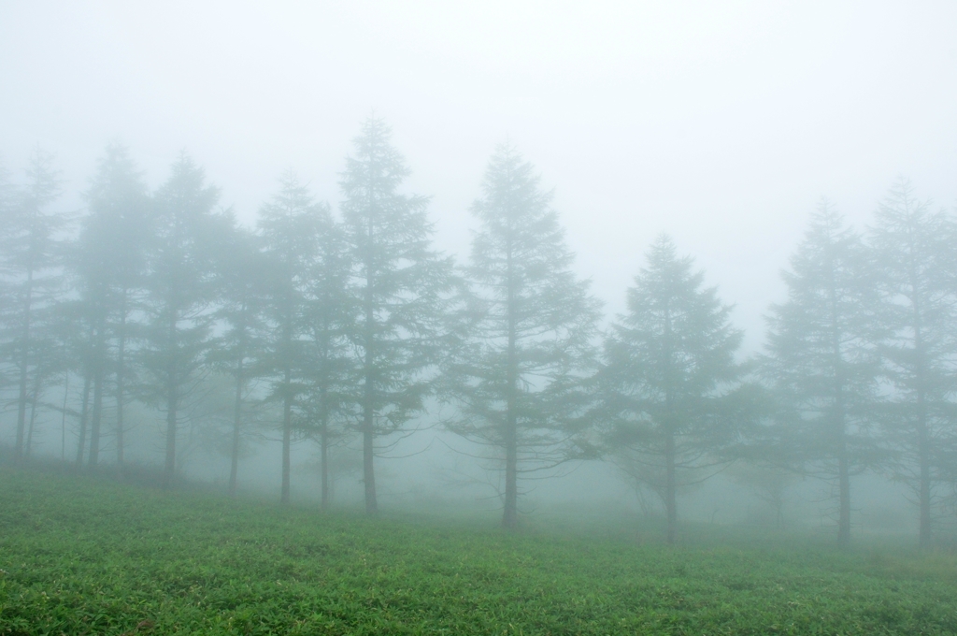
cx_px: 478
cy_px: 318
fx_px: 717
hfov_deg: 67.4
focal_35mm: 27
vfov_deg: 47.8
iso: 800
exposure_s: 1/200
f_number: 11
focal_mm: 18
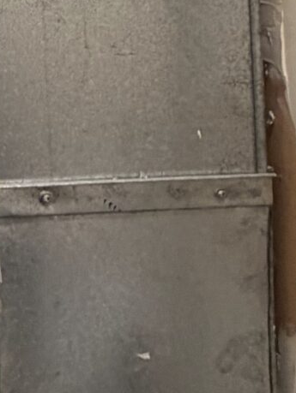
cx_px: -281
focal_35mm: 78
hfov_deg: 15.4
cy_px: -141
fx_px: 888
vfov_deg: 22.0
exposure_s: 1/60
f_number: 2.2
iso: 200
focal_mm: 2.22
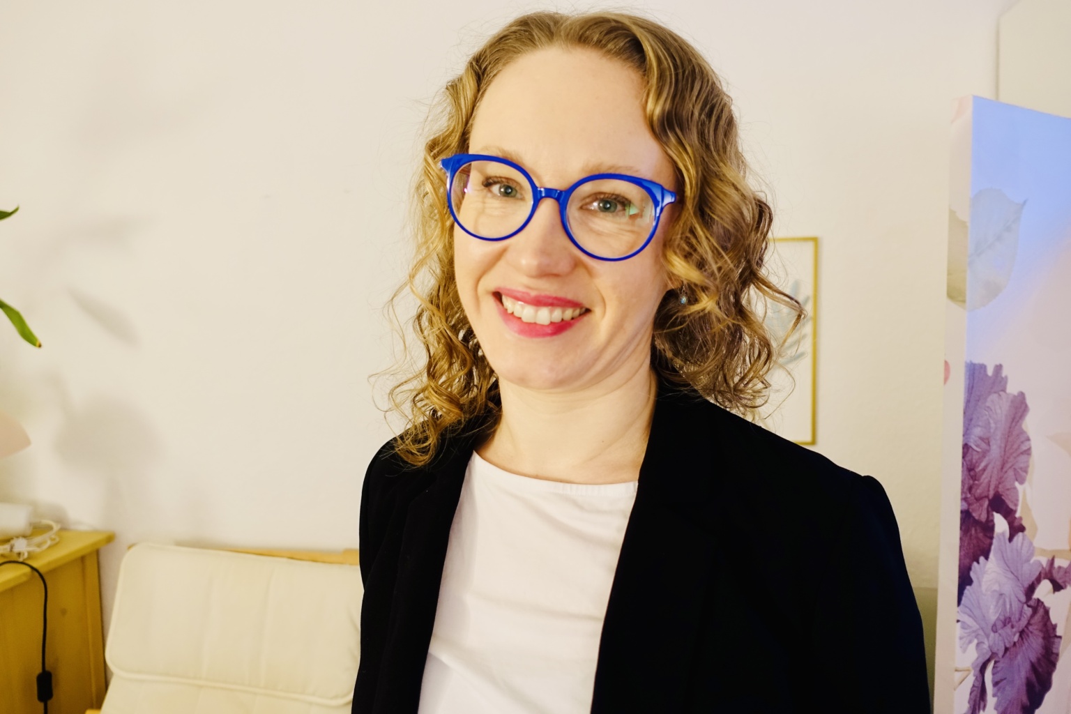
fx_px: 714
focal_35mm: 24
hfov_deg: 73.7
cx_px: 536
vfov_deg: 53.1
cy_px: 357
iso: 500
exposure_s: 1/30
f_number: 1.8
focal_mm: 8.8
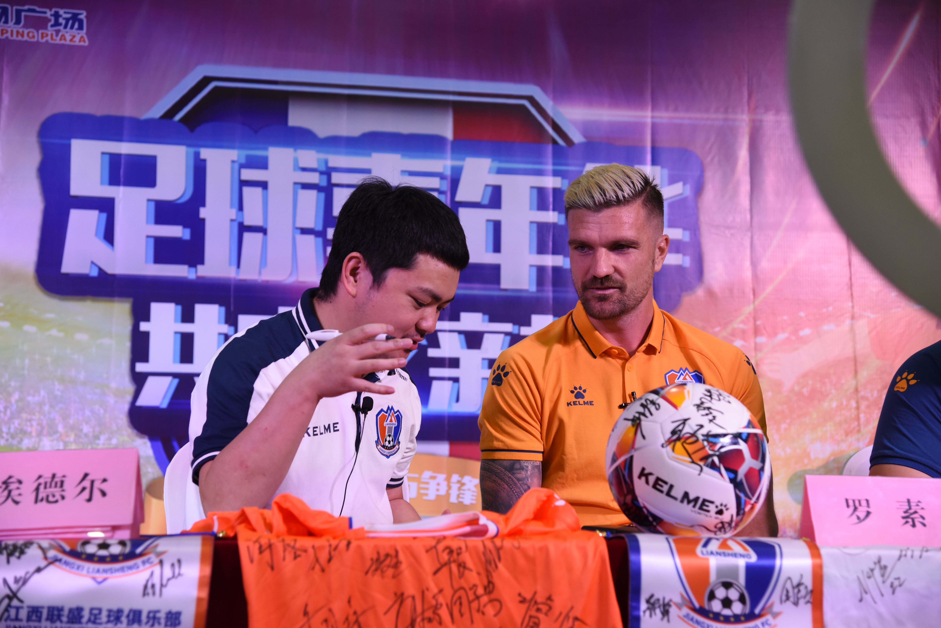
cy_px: 314
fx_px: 1830
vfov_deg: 19.5
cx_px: 470
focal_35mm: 70
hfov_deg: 28.8
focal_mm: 70
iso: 1600
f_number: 4.5
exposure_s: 1/500
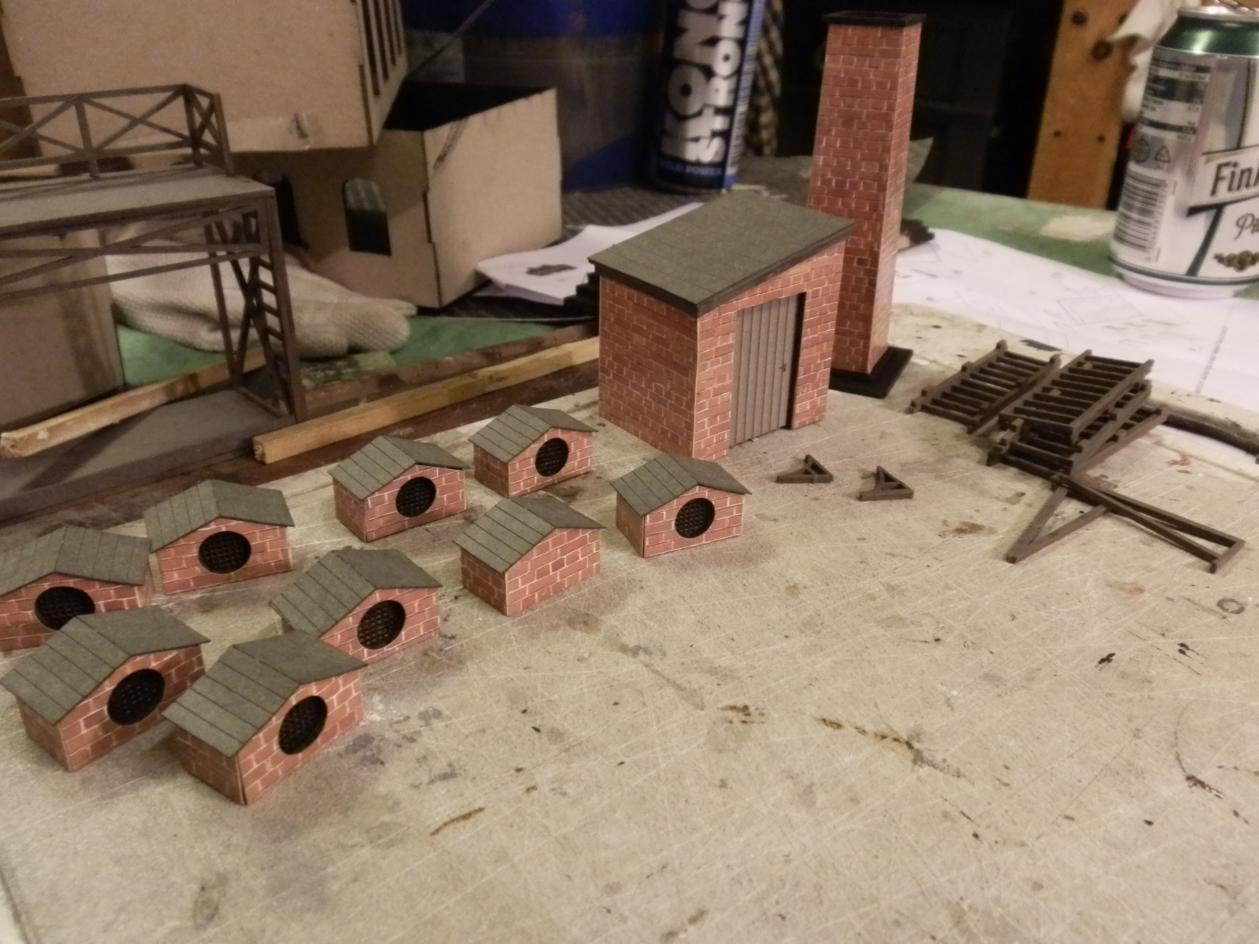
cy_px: 472
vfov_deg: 49.7
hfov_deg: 63.4
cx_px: 630
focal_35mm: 28
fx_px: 1018
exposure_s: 1/40
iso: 400
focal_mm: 5
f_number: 3.1
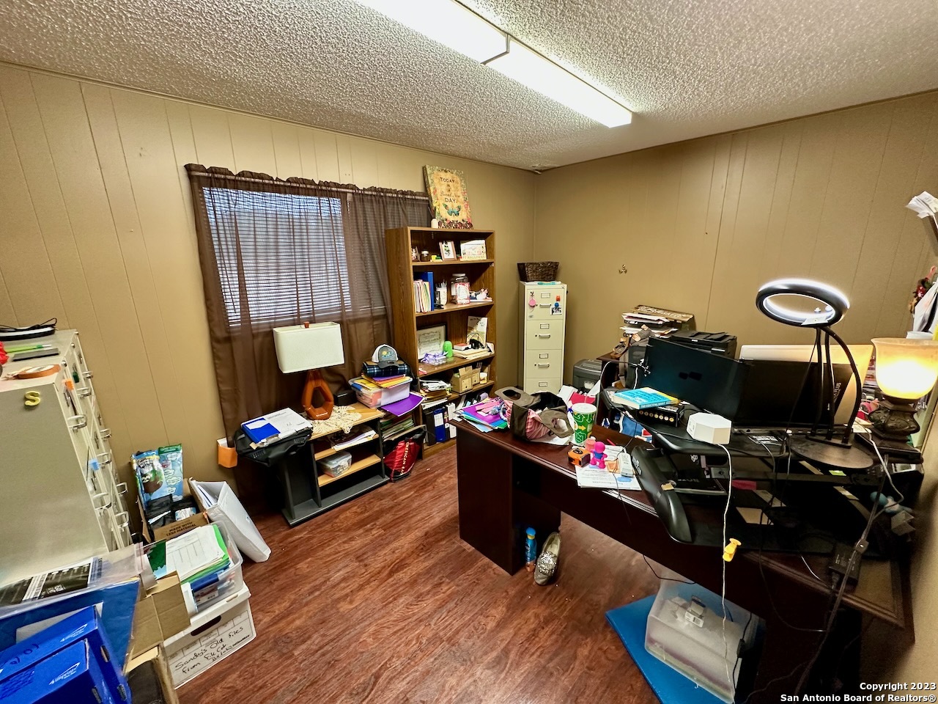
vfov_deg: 85.7
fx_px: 379
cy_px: 352
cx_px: 469
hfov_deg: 102.1
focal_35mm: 14
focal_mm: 2.22
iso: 250
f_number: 2.2
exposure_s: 1/60
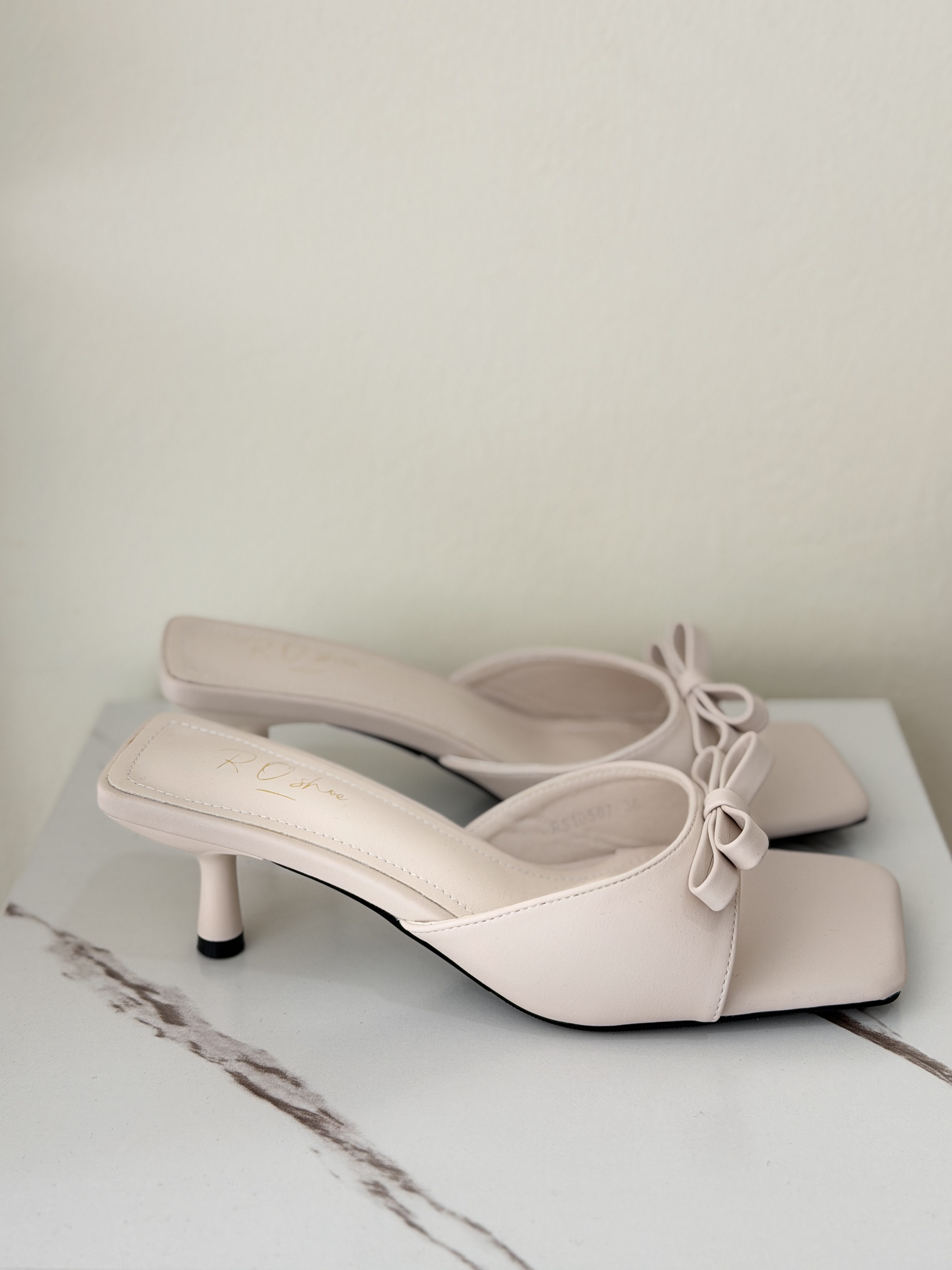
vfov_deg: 38.9
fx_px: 1797
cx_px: 480
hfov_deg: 29.7
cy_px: 631
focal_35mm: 49
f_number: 1.78
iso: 64
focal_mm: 6.76
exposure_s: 1/291
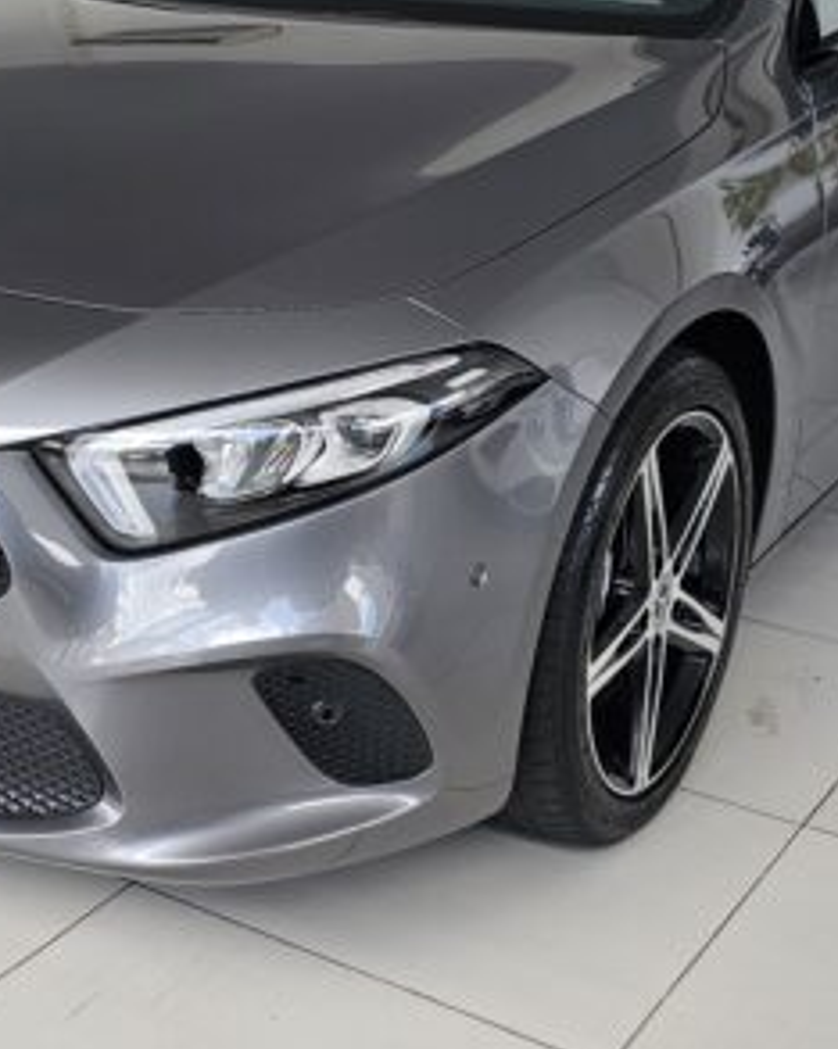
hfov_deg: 24.8
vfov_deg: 30.9
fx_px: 1893
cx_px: 286
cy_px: 399
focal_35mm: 61
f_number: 1.7
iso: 32
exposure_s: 1/180
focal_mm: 6.3
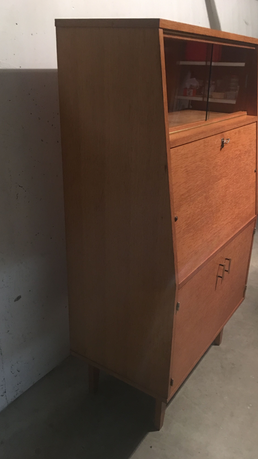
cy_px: 229
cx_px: 152
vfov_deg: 61.0
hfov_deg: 36.6
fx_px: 389
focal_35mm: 32
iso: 125
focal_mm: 4.15
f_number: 2.2
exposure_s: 1/4
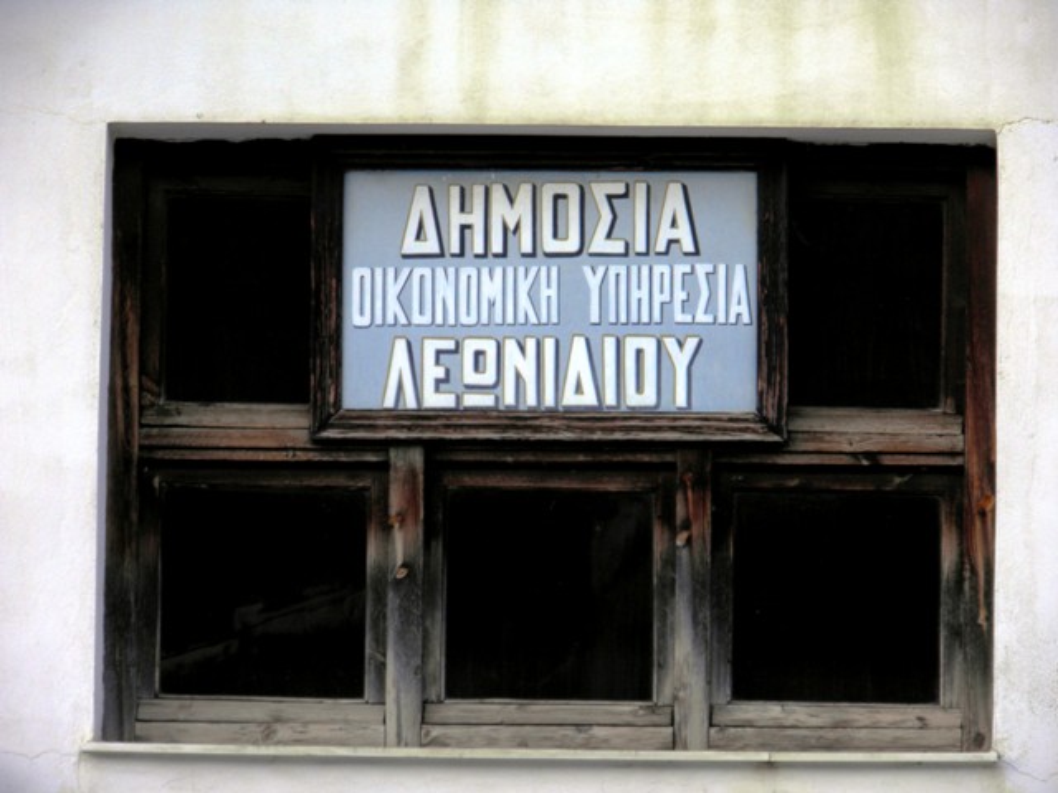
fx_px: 9811
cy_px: 396
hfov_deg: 6.2
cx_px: 529
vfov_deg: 4.6
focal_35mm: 321
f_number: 4.3
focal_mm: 57.7
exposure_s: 1/200
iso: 50
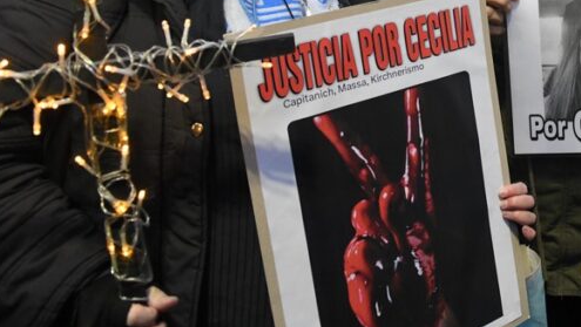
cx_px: 575
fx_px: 801
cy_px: -50
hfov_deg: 36.1
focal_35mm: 52
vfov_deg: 21.7
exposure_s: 1/100
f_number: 3.5
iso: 4000
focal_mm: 24
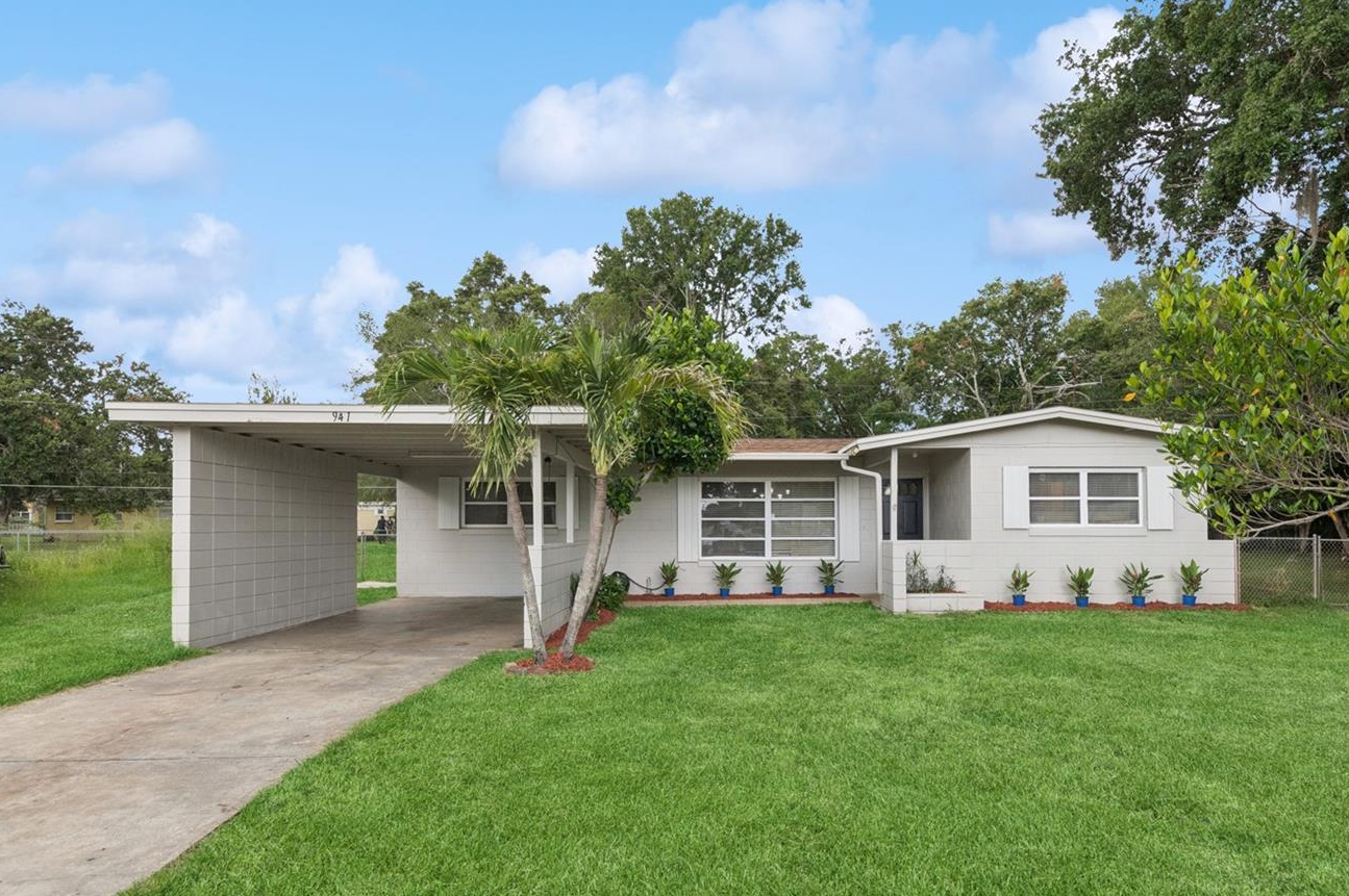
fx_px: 786
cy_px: 470
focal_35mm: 21
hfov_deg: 81.2
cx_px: 711
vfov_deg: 59.4
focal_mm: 11.5
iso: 200
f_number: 9
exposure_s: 1/160
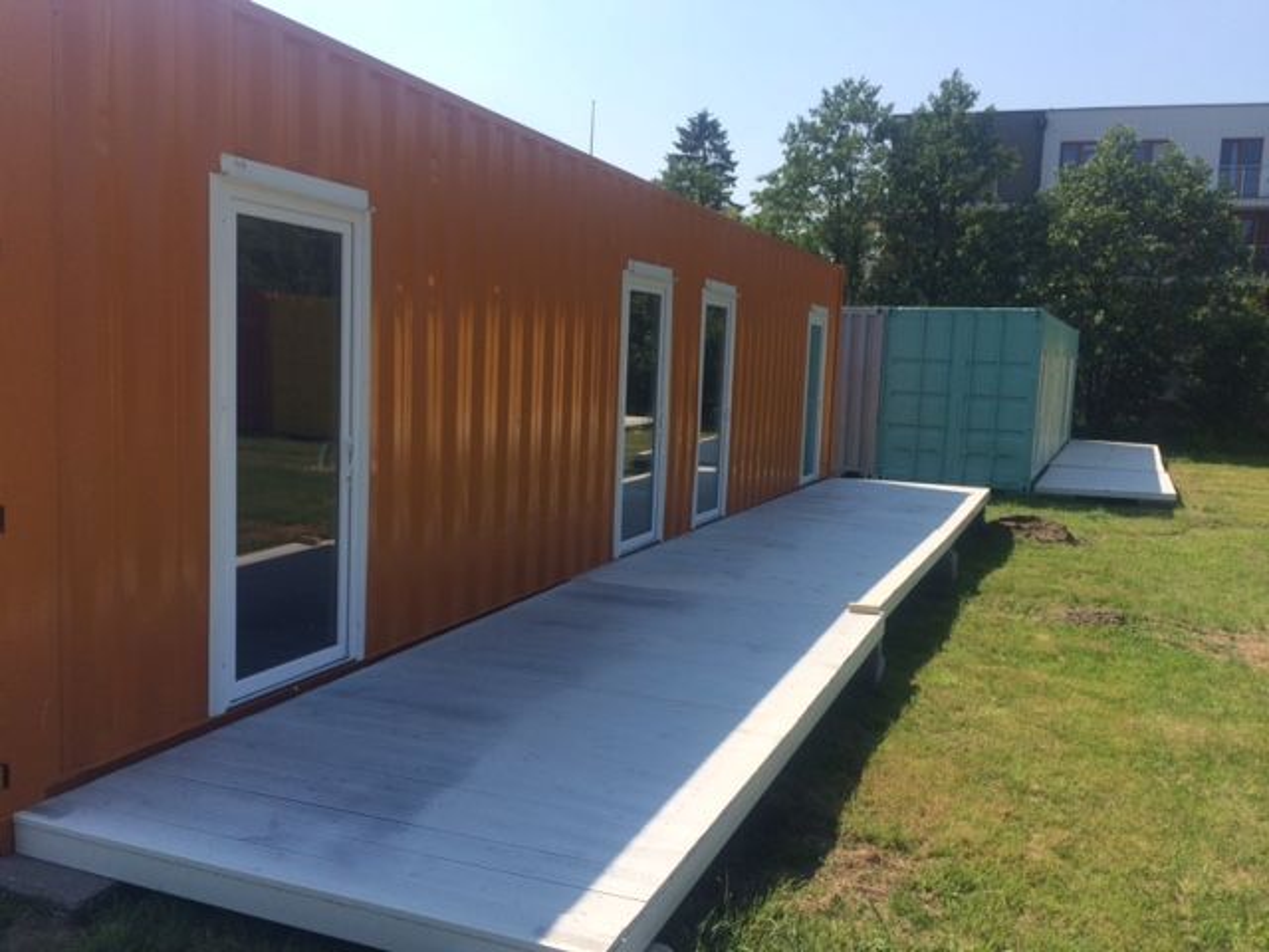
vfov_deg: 48.2
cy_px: 476
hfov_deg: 61.7
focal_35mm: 29
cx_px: 634
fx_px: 1063
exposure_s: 1/1642
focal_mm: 4.15
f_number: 2.2
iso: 32
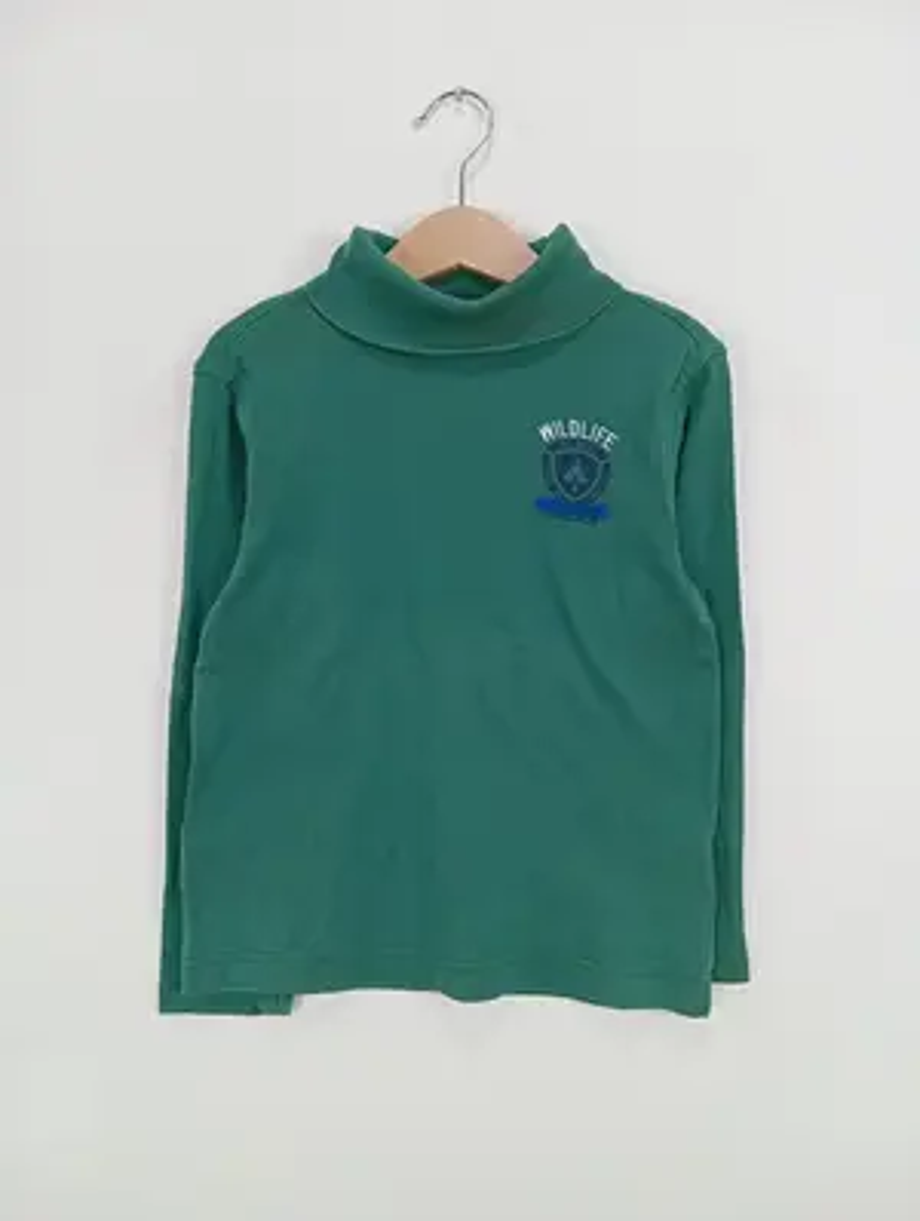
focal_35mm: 28
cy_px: 610
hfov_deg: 49.9
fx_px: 989
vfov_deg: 63.4
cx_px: 460
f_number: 1.8
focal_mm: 4.22
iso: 89
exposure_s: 1/100
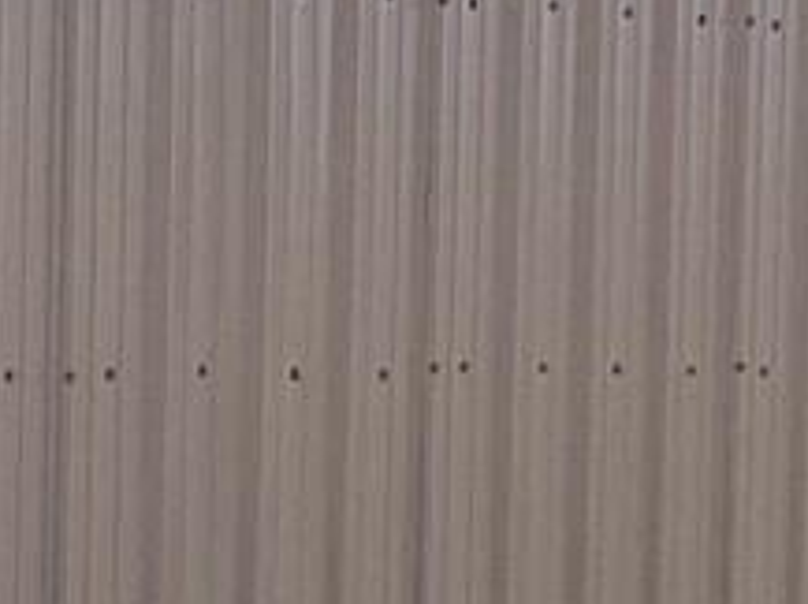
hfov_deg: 7.4
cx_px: -1806
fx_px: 5336
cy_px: 462
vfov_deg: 6.5
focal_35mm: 229
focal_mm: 3.3
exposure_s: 1/741
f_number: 2.4
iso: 25
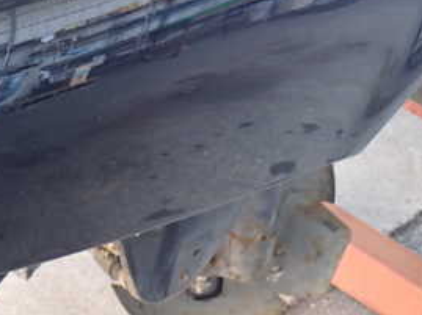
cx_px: 198
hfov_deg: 18.7
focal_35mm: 105
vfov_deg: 13.9
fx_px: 1278
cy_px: 30
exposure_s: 1/50
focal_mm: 8.4
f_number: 3.1
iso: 400
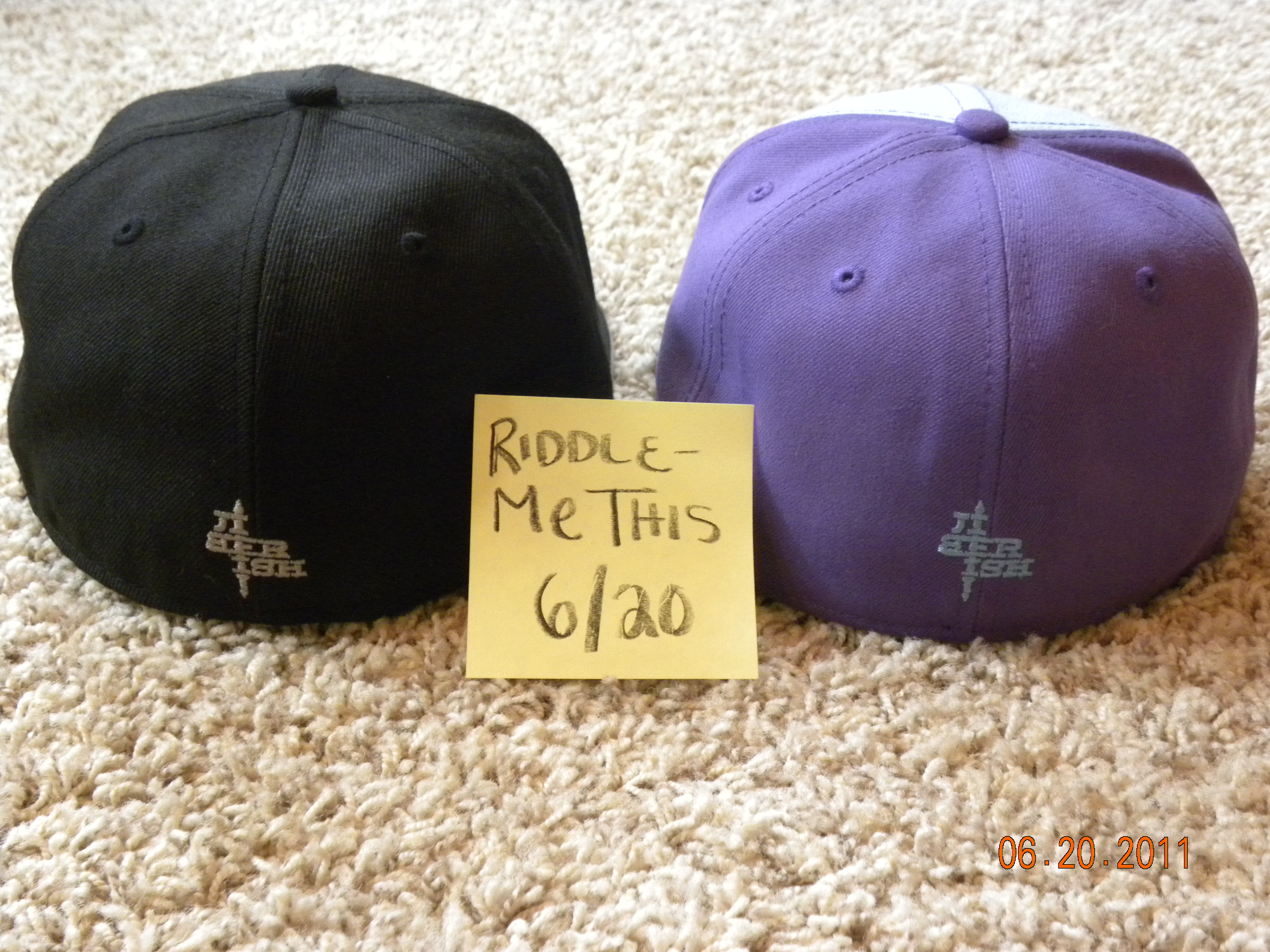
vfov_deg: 31.5
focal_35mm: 46
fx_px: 1688
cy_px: 476
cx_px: 635
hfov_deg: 41.2
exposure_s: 1/23.4
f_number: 3.2
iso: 400
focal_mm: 8.2
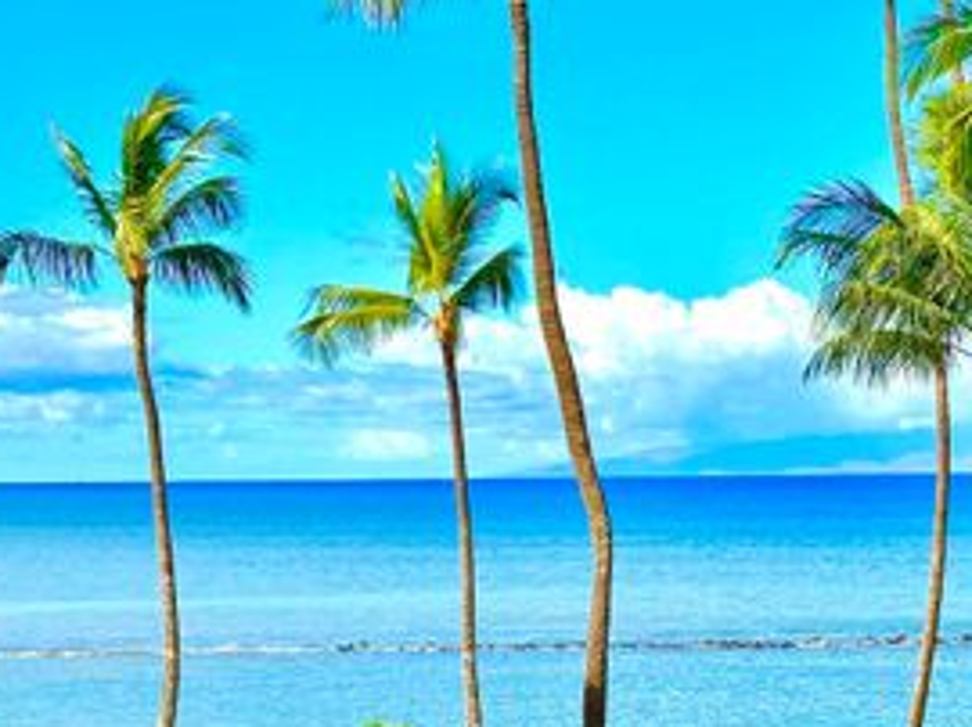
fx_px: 2497
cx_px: 619
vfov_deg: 16.4
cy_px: 614
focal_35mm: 89
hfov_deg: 22.0
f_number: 1.78
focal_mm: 6.86
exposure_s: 1/3876
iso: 64
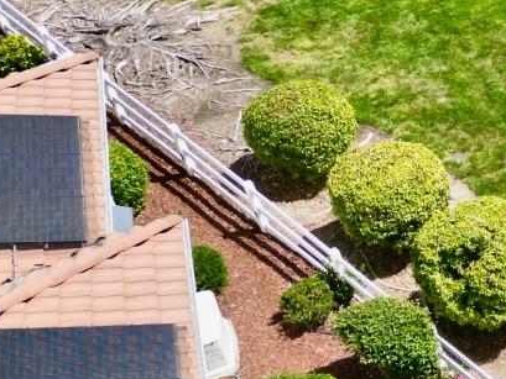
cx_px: 892
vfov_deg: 16.8
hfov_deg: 18.0
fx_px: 1287
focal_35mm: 88
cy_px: 161
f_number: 1.7
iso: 140
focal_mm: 6.72
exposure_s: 1/2500
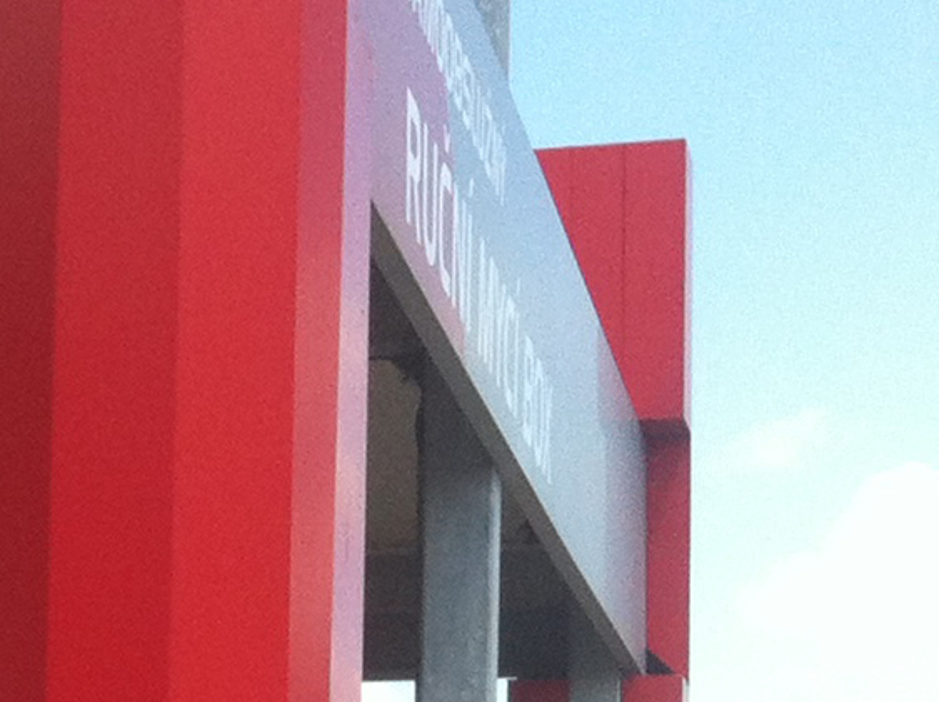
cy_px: 1094
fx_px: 4363
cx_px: -776
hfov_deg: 11.4
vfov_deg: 8.9
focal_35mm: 161
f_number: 2.8
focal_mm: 3.85
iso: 80
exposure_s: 1/539
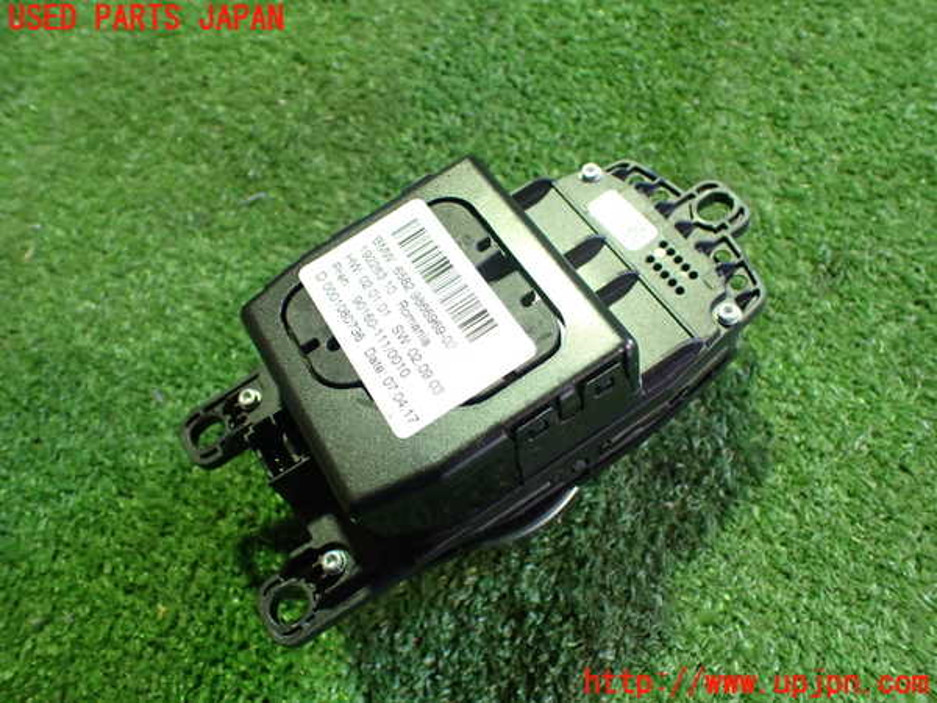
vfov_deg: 46.8
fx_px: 812
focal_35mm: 30
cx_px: 468
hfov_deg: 60.0
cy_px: 352
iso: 800
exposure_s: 1/40
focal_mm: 5.4
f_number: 2.3
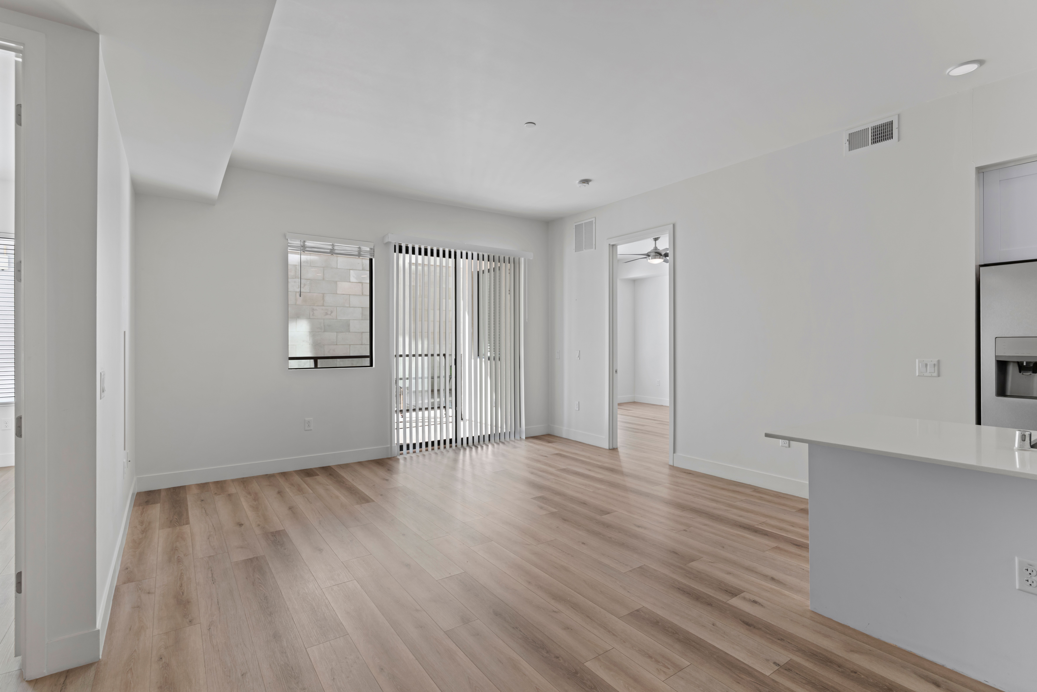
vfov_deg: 70.4
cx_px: 518
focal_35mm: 17
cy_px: 346
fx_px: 490
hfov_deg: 93.3
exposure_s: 1/6
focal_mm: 17
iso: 200
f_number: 8
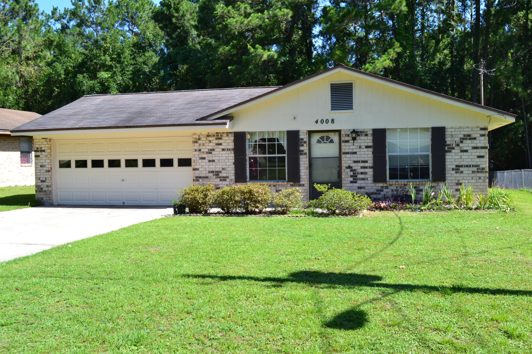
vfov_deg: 34.2
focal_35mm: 39
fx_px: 576
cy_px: 177
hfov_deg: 49.6
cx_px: 266
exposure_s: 1/200
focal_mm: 26
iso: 400
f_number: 10
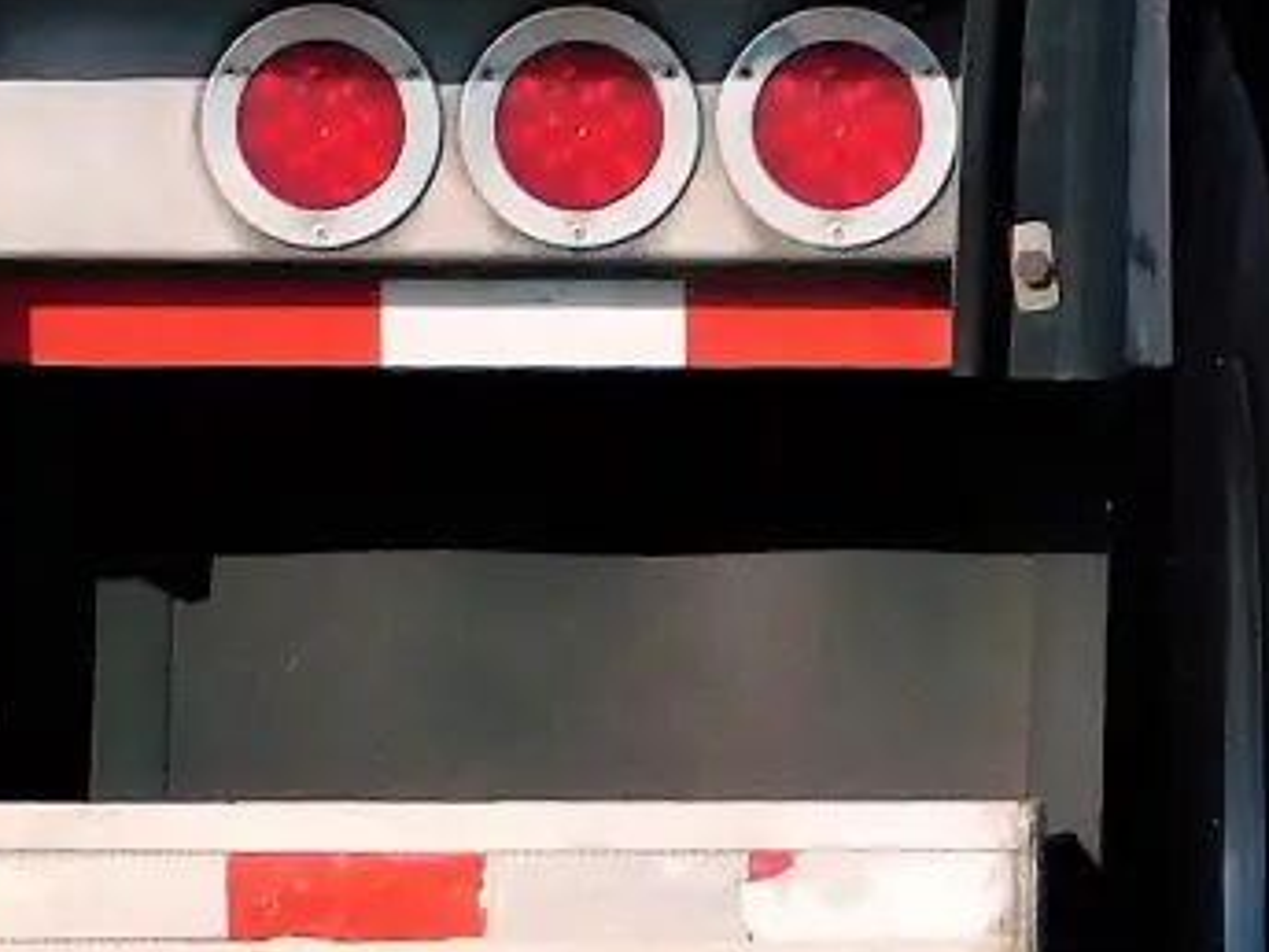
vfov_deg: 1.1
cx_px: -103
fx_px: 47511
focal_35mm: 1296
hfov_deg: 1.5
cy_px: -1572
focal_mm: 41.3
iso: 125
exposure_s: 1/640
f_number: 5.6
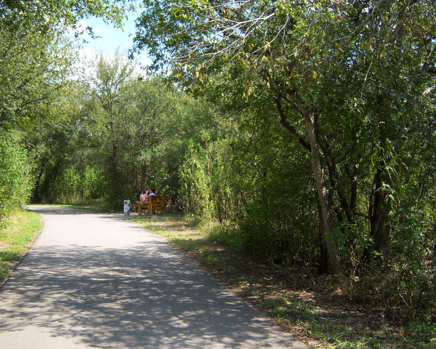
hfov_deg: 44.8
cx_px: 204
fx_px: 529
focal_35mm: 41
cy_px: 184
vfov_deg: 36.5
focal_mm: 7.5
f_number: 2.8
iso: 80
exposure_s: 1/500
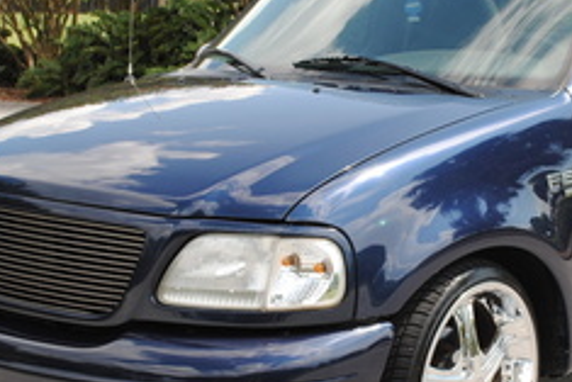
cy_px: 181
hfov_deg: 24.3
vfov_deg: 16.5
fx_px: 1320
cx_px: 382
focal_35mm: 83
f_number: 6.3
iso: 100
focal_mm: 26
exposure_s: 1/160
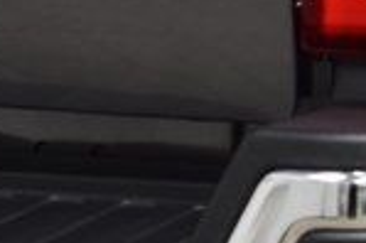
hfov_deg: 6.1
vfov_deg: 4.2
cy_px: 80
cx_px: -351
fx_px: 3351
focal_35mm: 330
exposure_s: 1/15
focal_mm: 32
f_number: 6.3
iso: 800
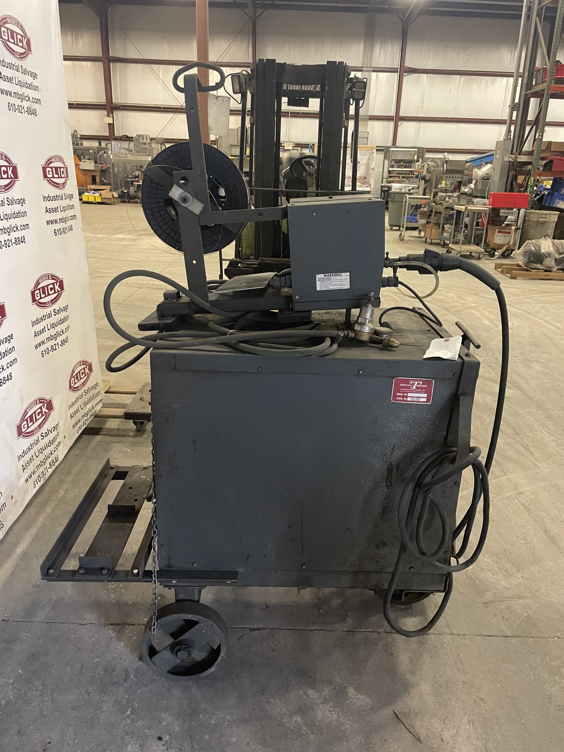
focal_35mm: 26
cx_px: 282
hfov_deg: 53.1
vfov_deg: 67.3
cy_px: 376
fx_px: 565
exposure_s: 1/60
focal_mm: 4.2
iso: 500
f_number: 1.6
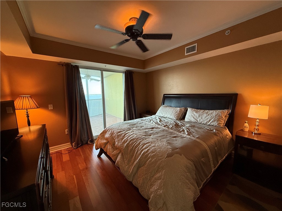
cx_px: 141
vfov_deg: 85.7
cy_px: 106
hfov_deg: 102.1
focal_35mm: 14
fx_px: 114
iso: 320
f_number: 2.2
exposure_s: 1/120
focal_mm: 2.22
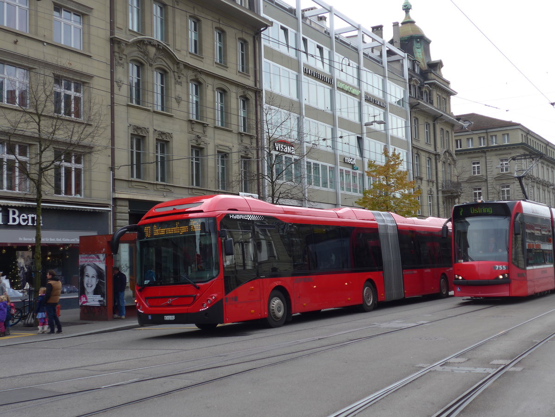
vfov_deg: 31.5
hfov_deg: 41.2
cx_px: 278
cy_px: 208
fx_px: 738
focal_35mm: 46
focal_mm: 9.5
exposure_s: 1/400
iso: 80
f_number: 3
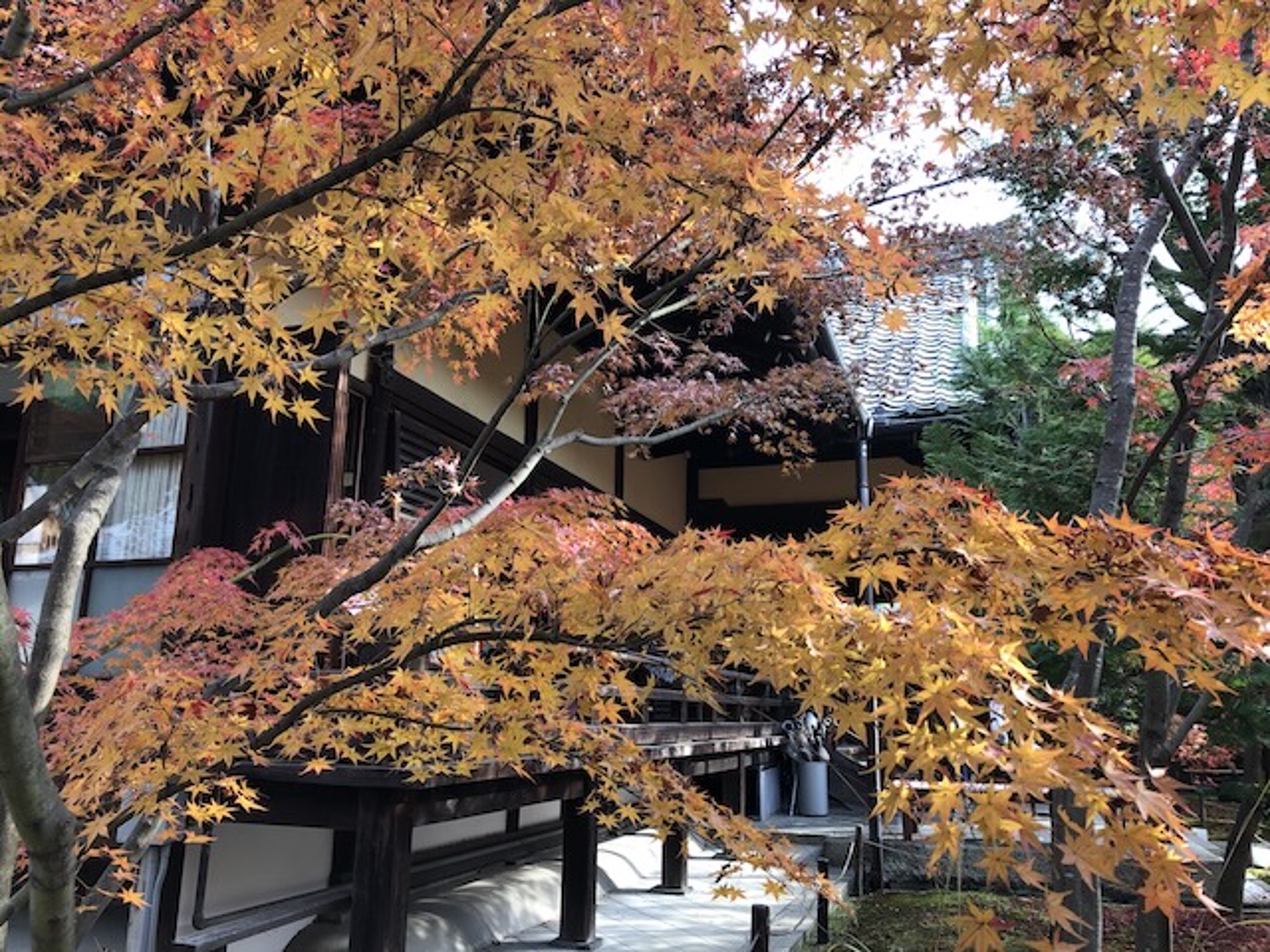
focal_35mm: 28
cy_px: 476
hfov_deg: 63.4
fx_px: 1027
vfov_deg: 49.7
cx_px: 635
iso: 25
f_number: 1.8
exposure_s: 1/120
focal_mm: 3.99
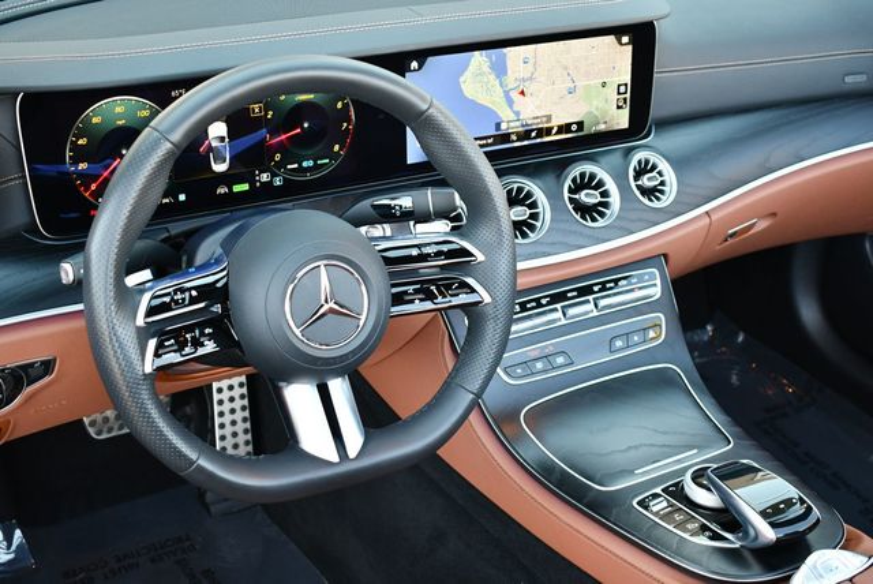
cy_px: 292
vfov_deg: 28.1
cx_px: 436
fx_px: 1165
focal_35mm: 48
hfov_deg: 41.1
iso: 800
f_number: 4
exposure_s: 1/160
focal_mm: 24
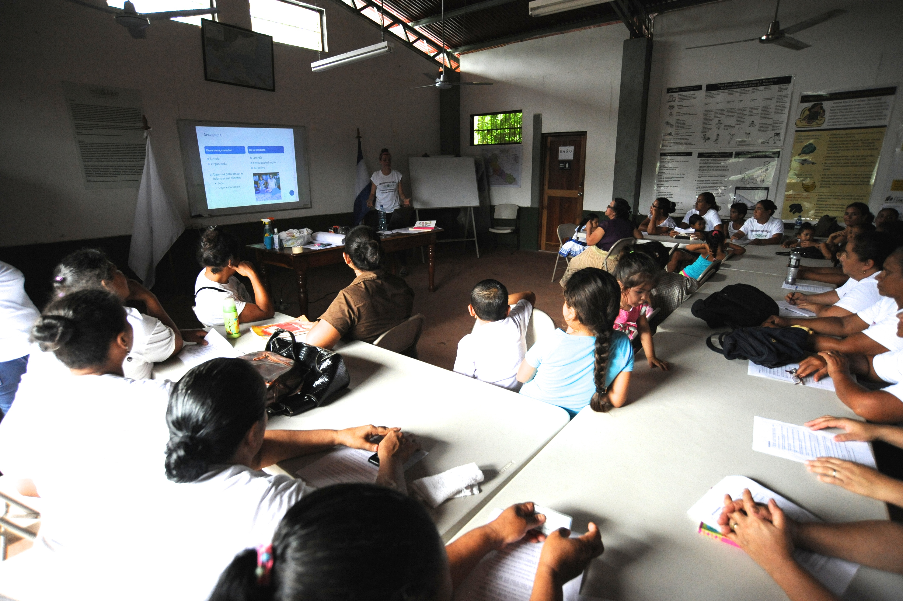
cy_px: 300
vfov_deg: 67.3
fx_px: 451
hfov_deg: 90.0
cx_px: 452
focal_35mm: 18
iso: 3200
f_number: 5
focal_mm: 18
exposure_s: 1/500
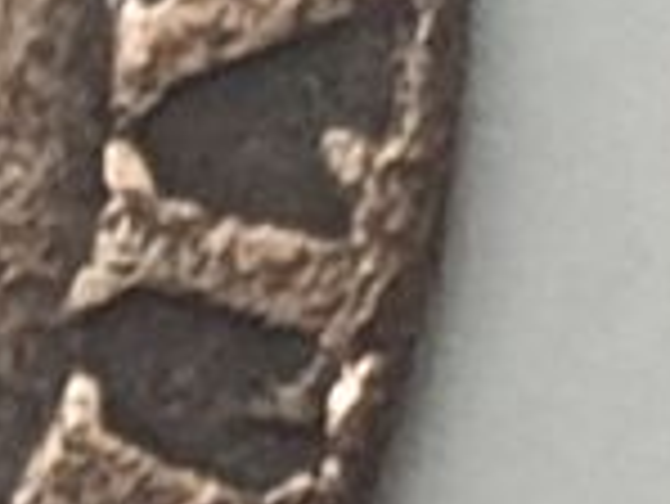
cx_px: -1120
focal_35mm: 174
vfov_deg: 8.5
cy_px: -68
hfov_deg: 9.6
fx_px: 3371
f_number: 1.5
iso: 320
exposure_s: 1/17
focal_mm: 4.3
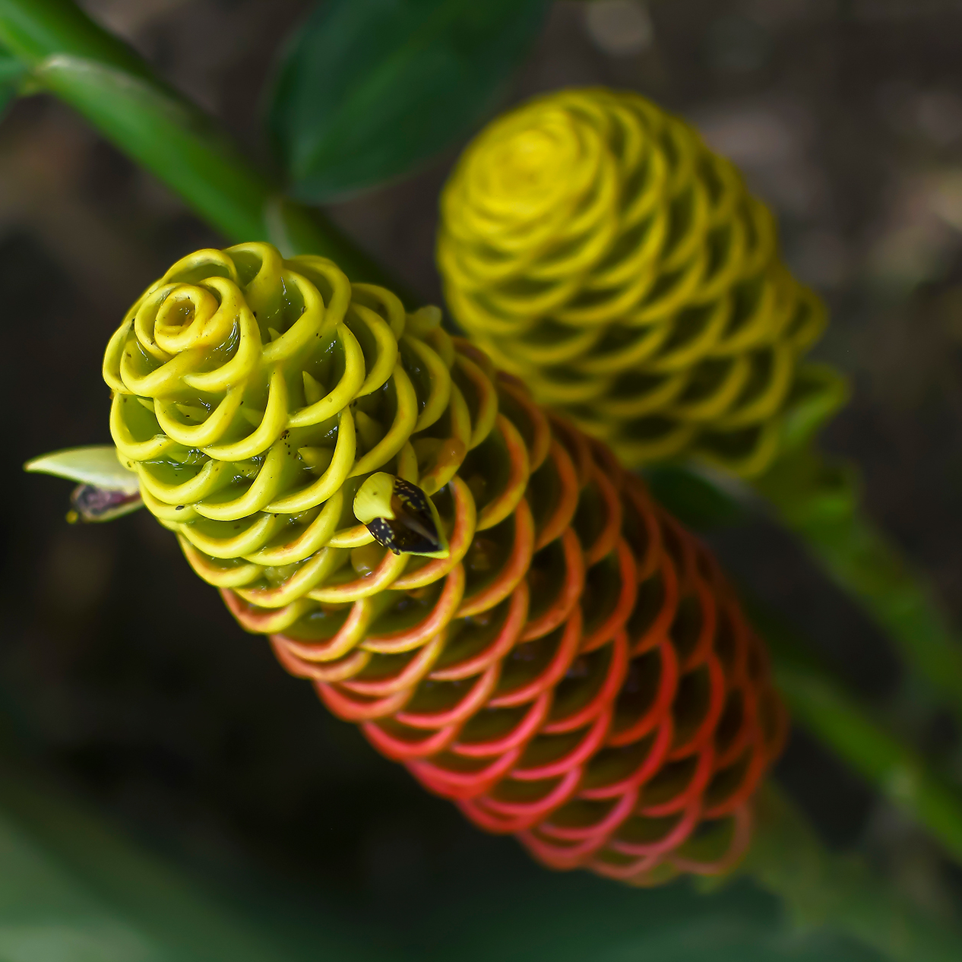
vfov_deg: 25.7
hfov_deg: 25.7
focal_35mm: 67
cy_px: 485
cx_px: 416
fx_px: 2107
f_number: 14
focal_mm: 35
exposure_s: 1/4000
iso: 640
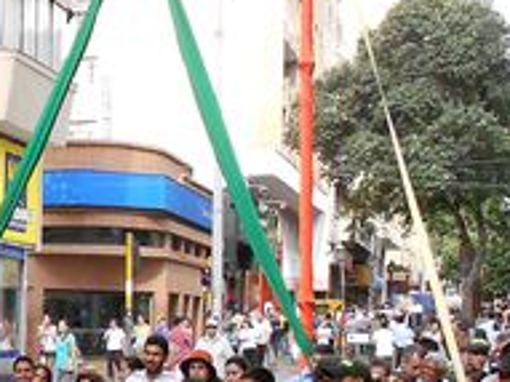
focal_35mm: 87
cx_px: -77
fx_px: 1281
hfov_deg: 21.2
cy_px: 345
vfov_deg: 16.7
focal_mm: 4.6
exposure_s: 1/640
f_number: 3.2
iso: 400
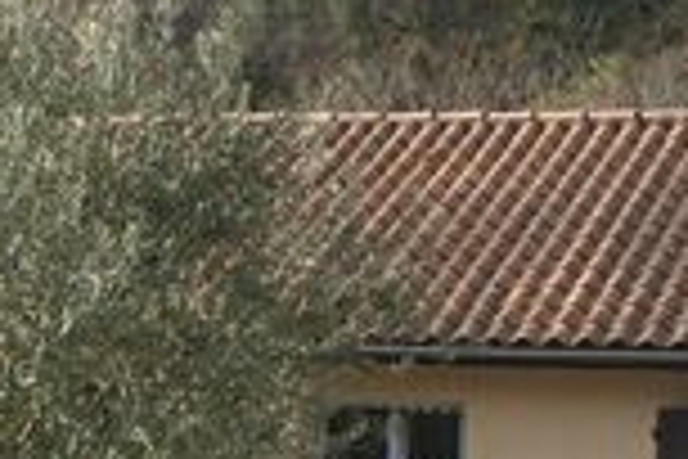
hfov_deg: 13.1
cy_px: 241
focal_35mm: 153
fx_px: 2924
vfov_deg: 9.0
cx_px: -139
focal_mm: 26
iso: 100
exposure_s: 1/125
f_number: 8
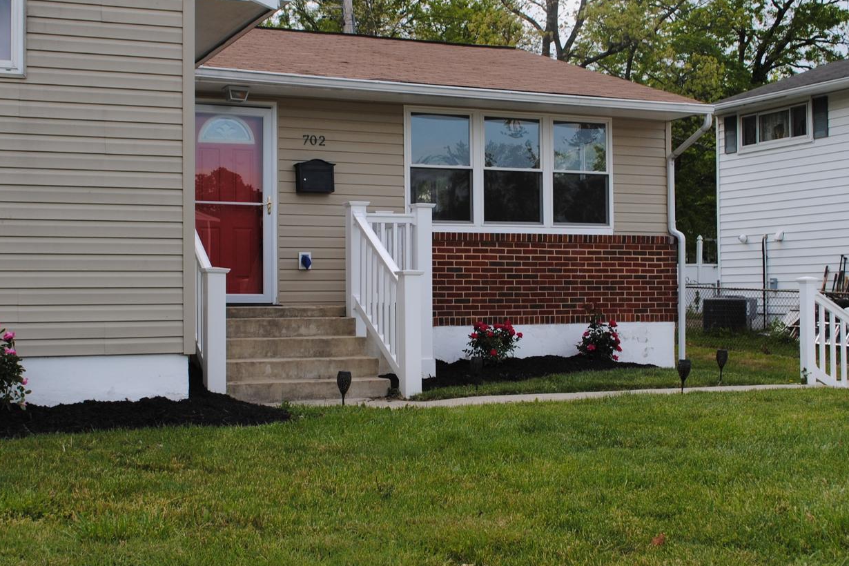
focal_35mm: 50
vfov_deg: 27.0
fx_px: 1179
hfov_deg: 39.6
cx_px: 391
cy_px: 259
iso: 100
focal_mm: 20
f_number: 6.3
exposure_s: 1/160
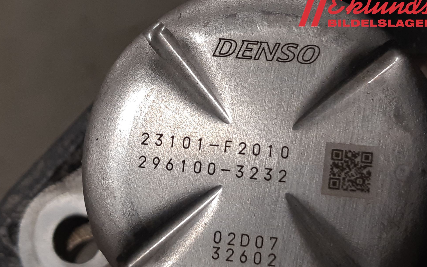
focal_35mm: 29
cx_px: 208
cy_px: 158
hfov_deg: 64.6
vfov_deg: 43.0
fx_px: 337
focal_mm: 3.93
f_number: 1.7
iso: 64
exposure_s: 1/100
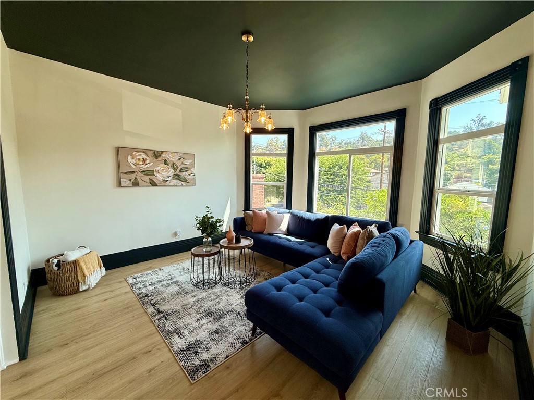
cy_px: 200
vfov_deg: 85.7
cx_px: 267
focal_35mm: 14
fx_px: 216
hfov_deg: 102.1
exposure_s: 1/158
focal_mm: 2.22
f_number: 2.2
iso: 64
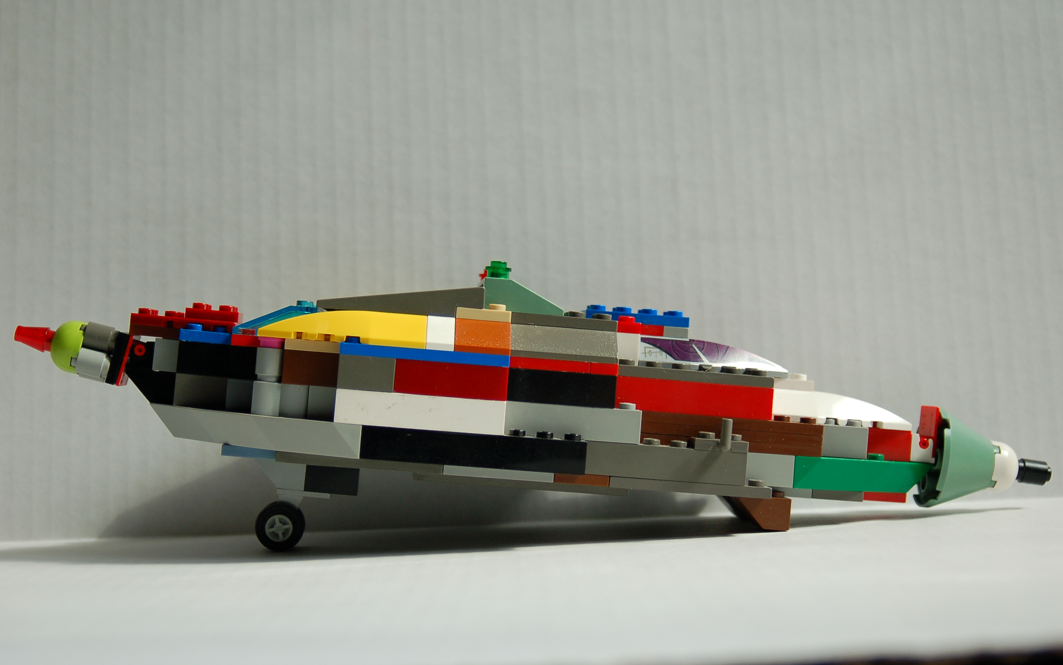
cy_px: 320
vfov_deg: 22.0
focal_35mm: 59
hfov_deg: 34.5
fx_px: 1709
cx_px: 532
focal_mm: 38
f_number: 4
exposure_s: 1/1000
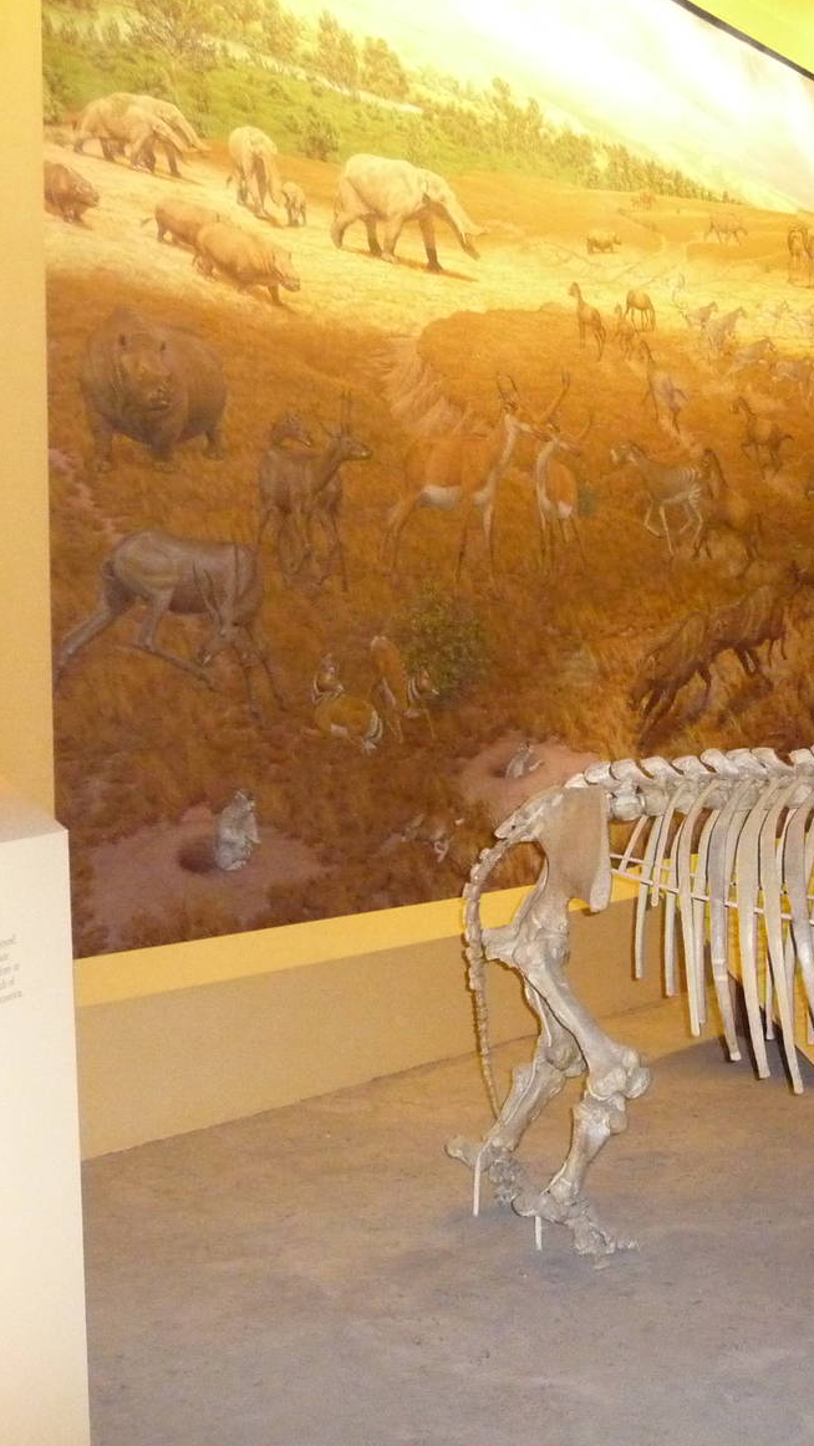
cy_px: 739
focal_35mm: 42
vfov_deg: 48.3
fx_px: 1611
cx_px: 759
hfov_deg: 27.2
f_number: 3.3
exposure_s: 1/30
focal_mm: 4.7
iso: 1000
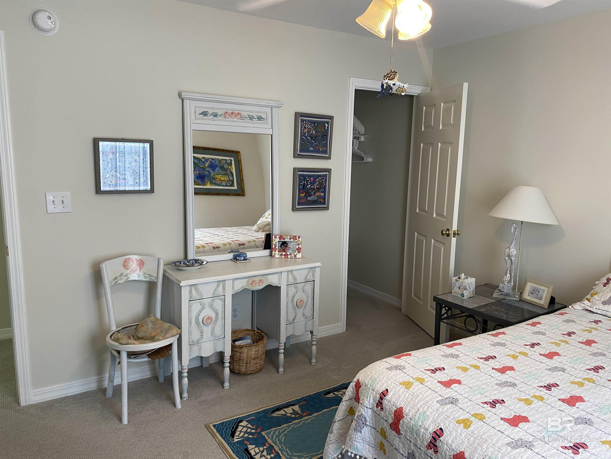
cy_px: 230
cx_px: 306
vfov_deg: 53.1
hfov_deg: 67.3
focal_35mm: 26
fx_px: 459
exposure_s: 1/60
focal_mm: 4.25
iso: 80
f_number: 1.8
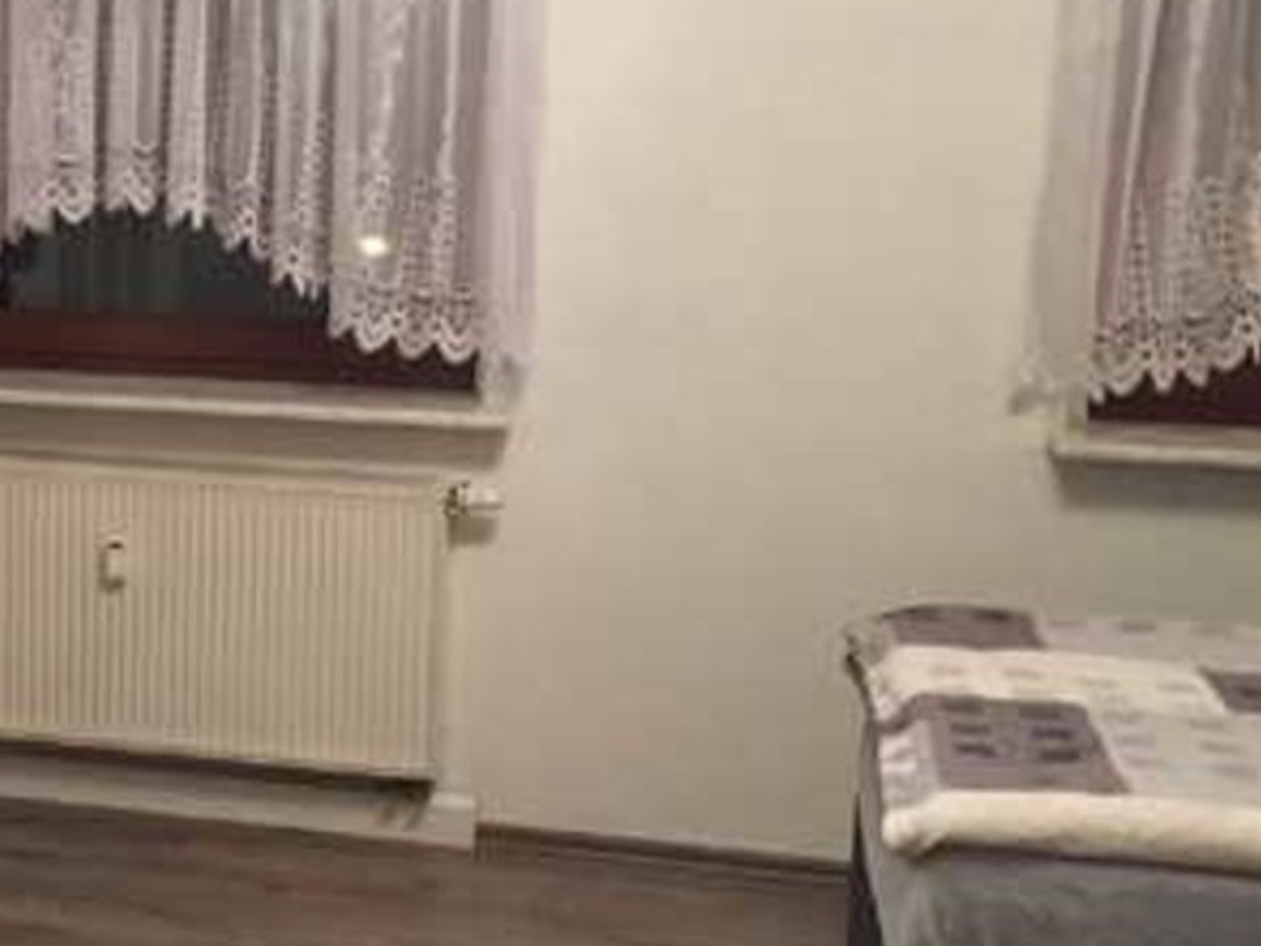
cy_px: 416
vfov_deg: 23.3
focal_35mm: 63
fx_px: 2295
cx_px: -78
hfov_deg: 28.3
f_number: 2.2
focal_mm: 4.15
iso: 250
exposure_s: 1/33
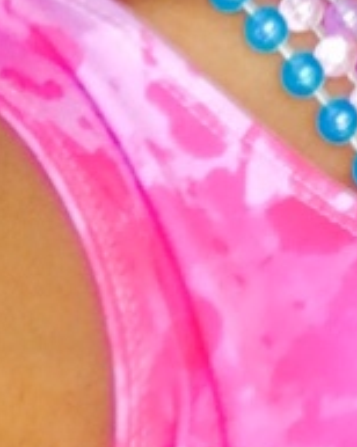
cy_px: -188
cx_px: 691
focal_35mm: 201
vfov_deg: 9.4
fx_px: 2659
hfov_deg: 7.4
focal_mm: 2.65
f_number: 2.2
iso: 40
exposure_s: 1/20
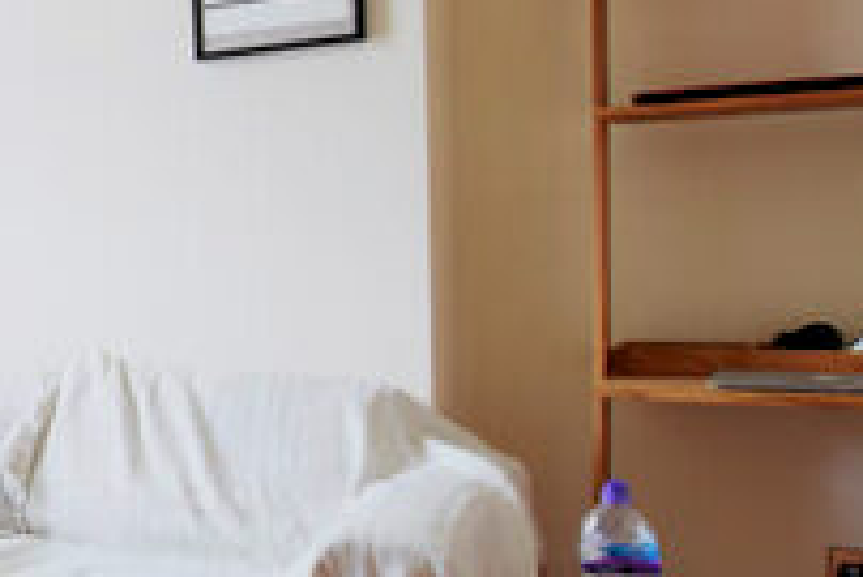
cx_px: -316
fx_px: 1247
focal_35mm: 52
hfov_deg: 29.2
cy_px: 276
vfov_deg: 26.0
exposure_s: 1/6
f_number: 6.3
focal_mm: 10
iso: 250
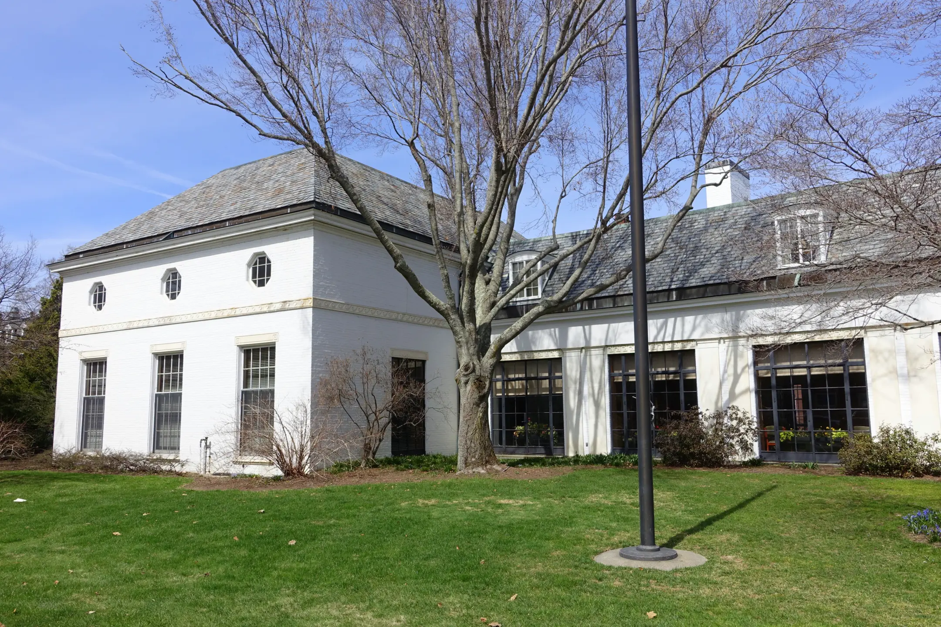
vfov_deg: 46.4
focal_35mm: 28
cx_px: 470
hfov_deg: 65.5
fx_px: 732
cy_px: 314
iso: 125
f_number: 5.6
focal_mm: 10.33
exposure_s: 1/640
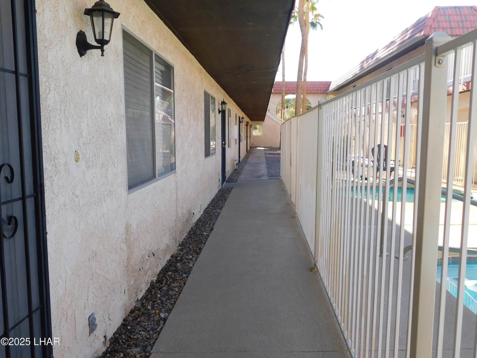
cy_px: 179
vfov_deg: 46.8
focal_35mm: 30
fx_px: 413
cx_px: 238
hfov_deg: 60.0
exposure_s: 1/320
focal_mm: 5.3
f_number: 3.2
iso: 125
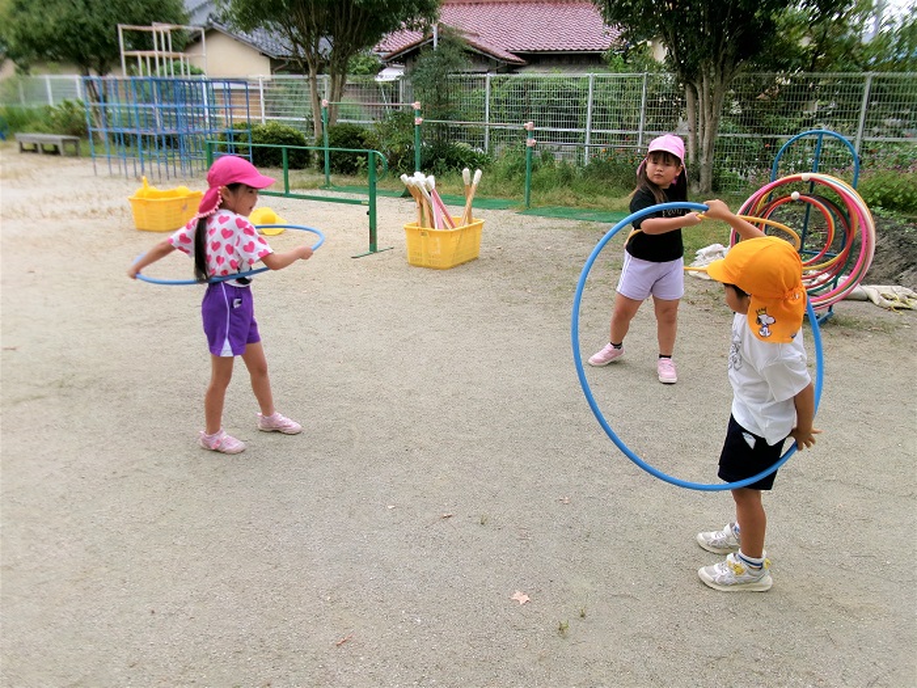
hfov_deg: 63.4
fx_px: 742
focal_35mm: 28
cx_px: 458
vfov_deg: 49.7
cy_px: 344
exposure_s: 1/280
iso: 100
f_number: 3.9
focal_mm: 5.1
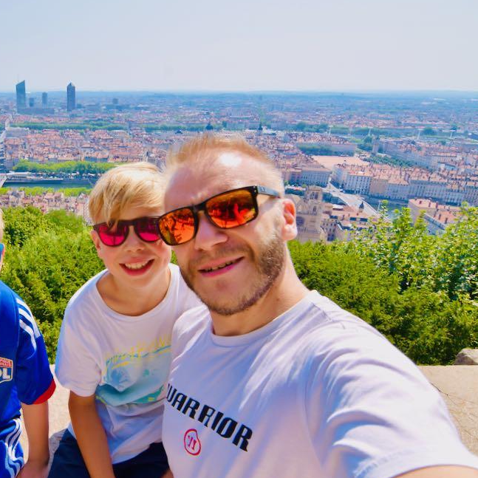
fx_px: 406
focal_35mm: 26
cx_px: 88
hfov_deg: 56.1
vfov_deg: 60.9
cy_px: 250
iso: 200
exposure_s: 1/320
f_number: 9
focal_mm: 12
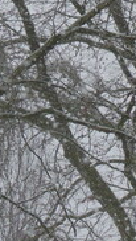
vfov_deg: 3.5
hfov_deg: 2.0
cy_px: 138
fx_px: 3893
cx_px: -74
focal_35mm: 610
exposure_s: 1/320
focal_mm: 35.8
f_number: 5.6
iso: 500
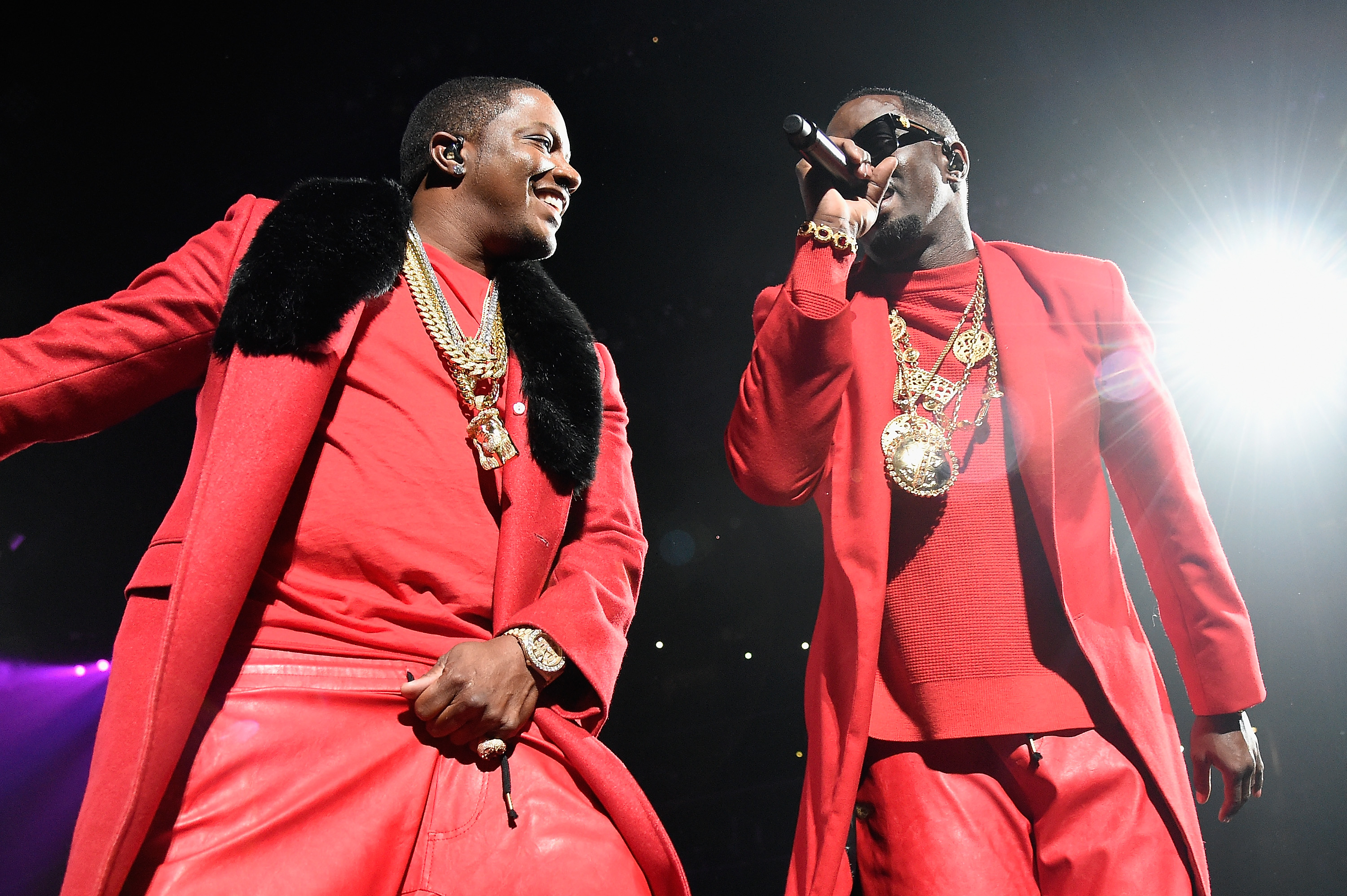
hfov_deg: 73.8
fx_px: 898
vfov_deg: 53.1
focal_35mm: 24
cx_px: 674
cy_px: 448
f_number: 4
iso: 5000
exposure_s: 1/640
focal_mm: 24
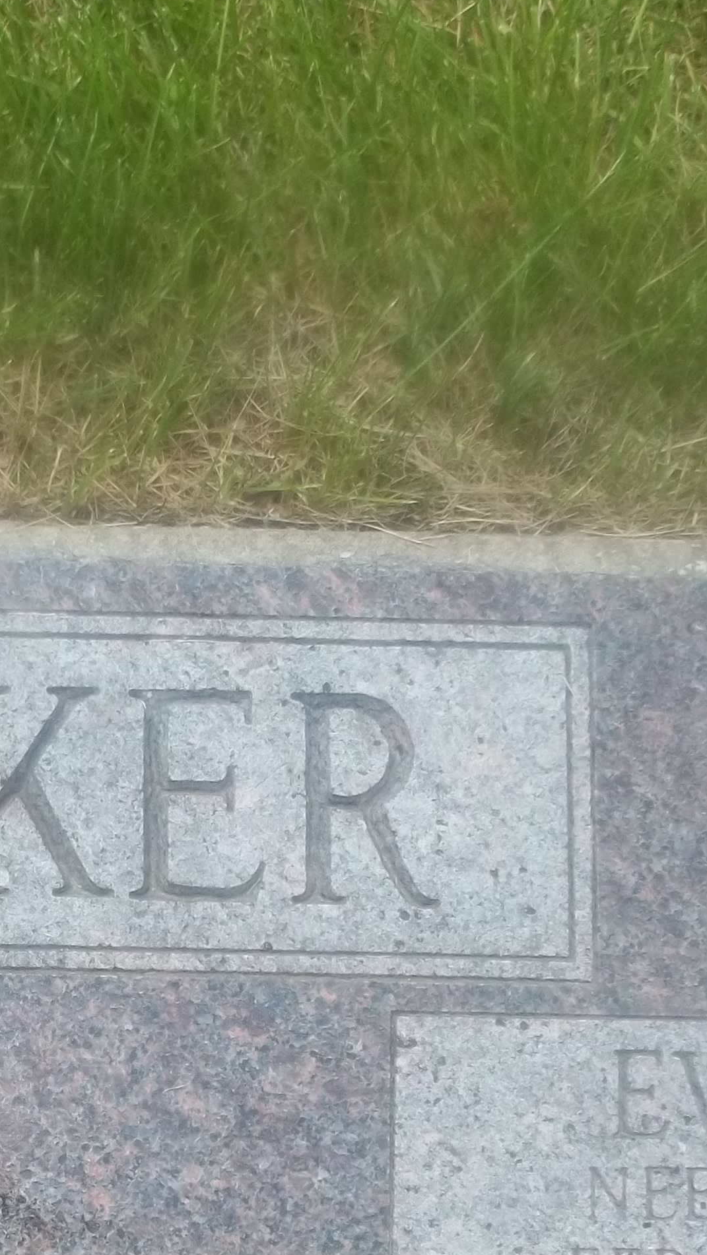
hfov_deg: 14.6
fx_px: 2698
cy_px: 1046
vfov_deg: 25.6
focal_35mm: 81
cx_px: -75
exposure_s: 1/400
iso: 64
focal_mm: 5.9
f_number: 3.3
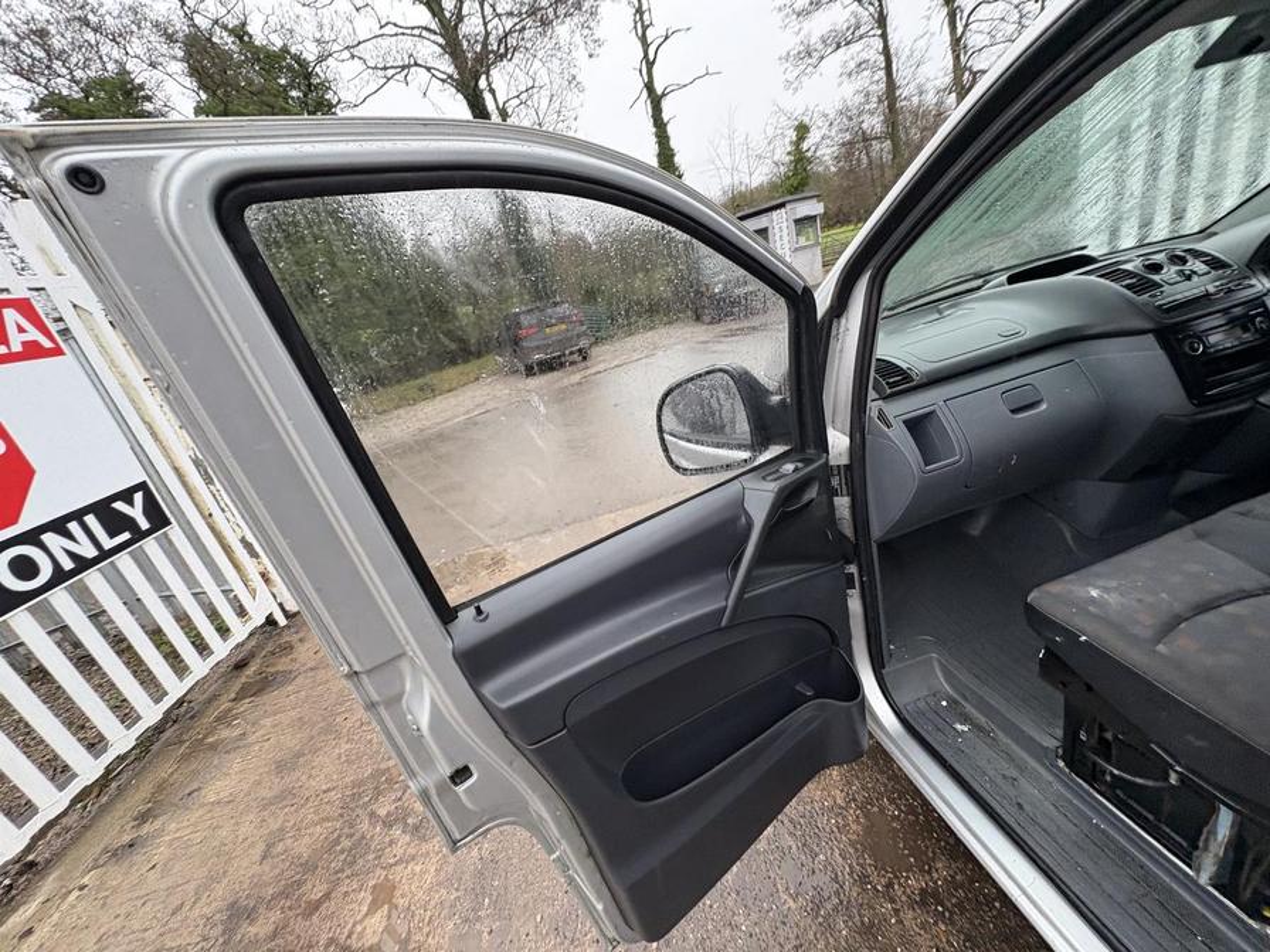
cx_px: 635
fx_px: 514
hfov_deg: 102.1
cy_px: 476
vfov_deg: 85.7
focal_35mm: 14
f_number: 2.2
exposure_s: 1/80
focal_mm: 2.22
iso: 250
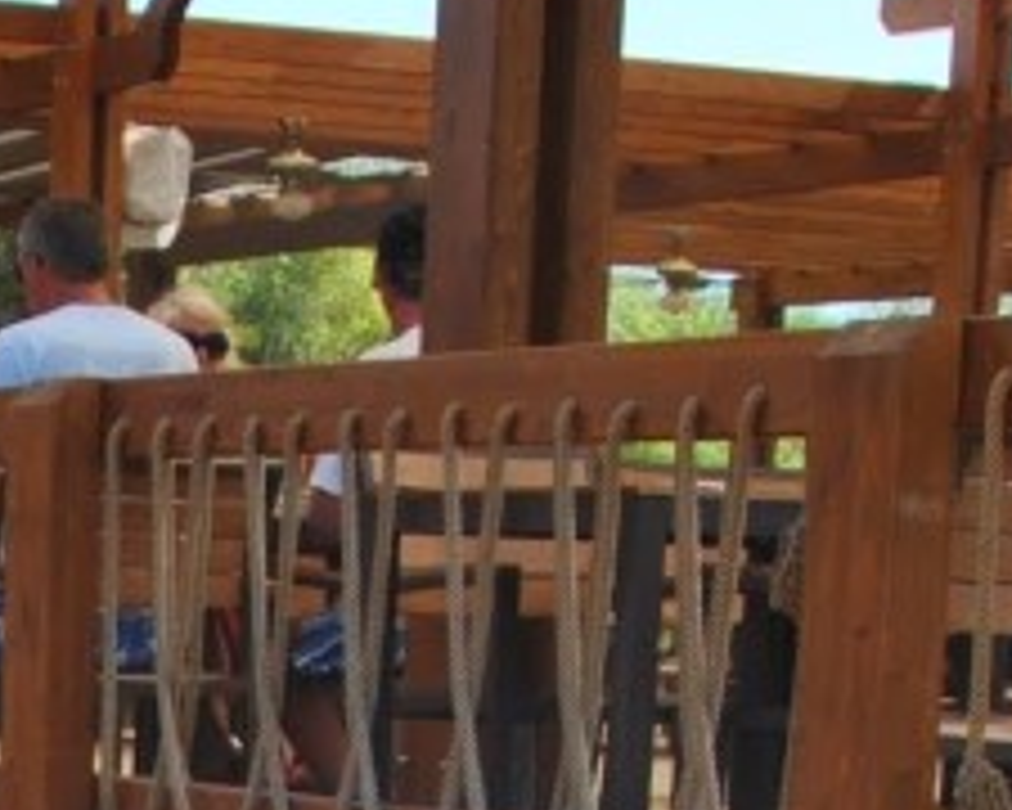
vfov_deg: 10.0
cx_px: -286
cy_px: 1584
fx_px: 4313
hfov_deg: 13.0
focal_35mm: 144
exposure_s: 1/200
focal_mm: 20
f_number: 7.1
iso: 100
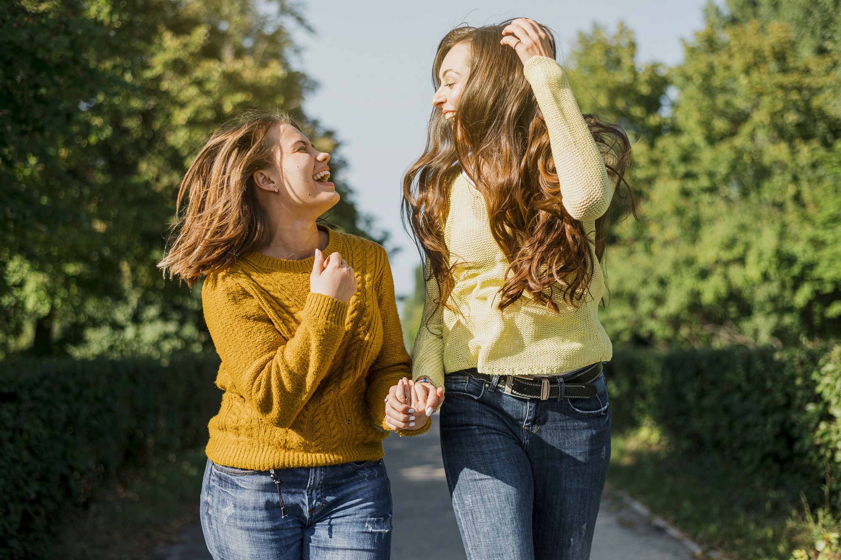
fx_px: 1167
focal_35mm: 50
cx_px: 420
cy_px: 280
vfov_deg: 27.0
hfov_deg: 39.6
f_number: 2.2
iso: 100
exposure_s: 1/2500
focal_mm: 50
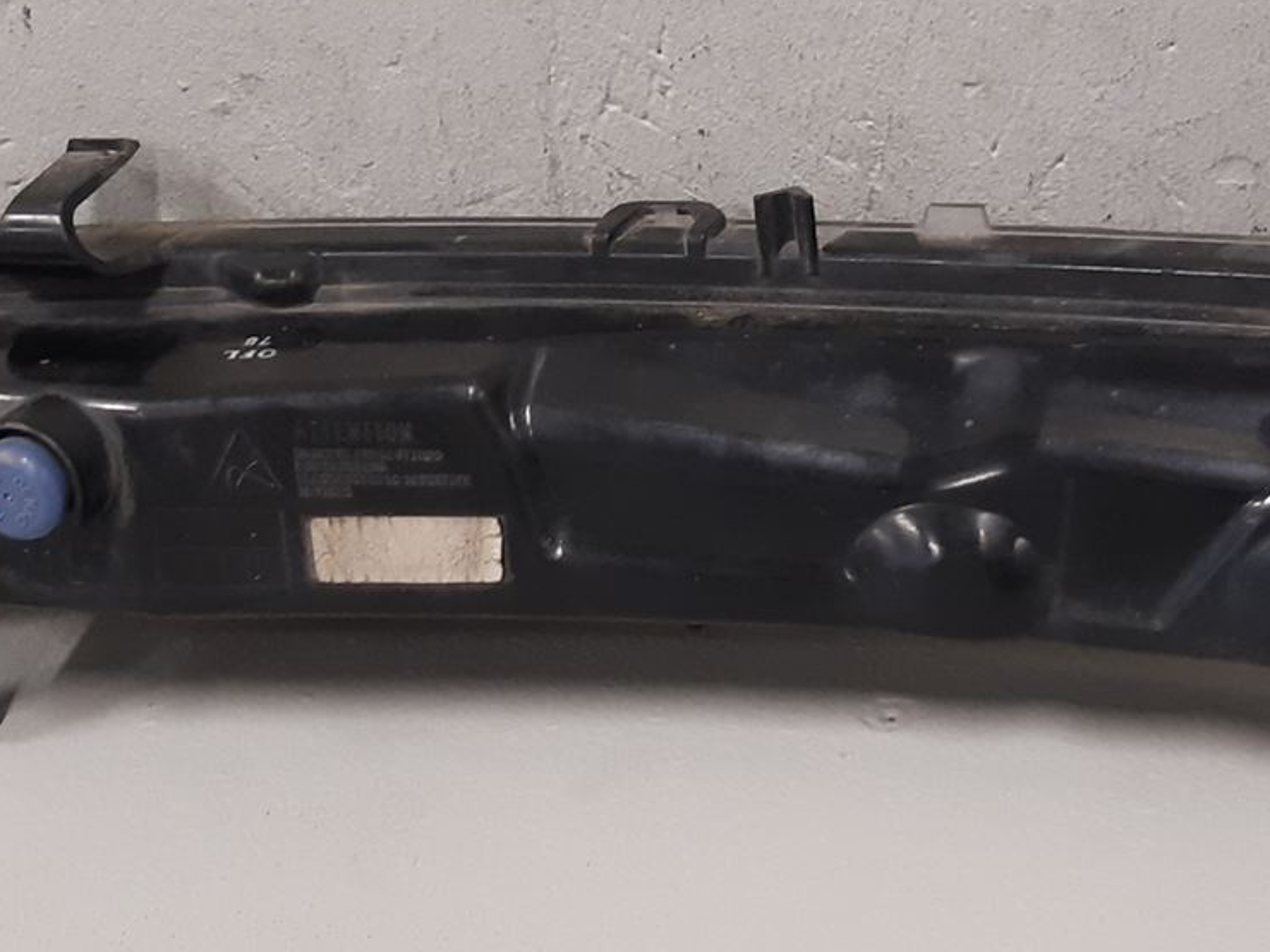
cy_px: 581
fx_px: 2642
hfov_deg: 26.9
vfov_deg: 20.4
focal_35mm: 72
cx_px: 834
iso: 160
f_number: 1.7
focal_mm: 3.93
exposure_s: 1/50
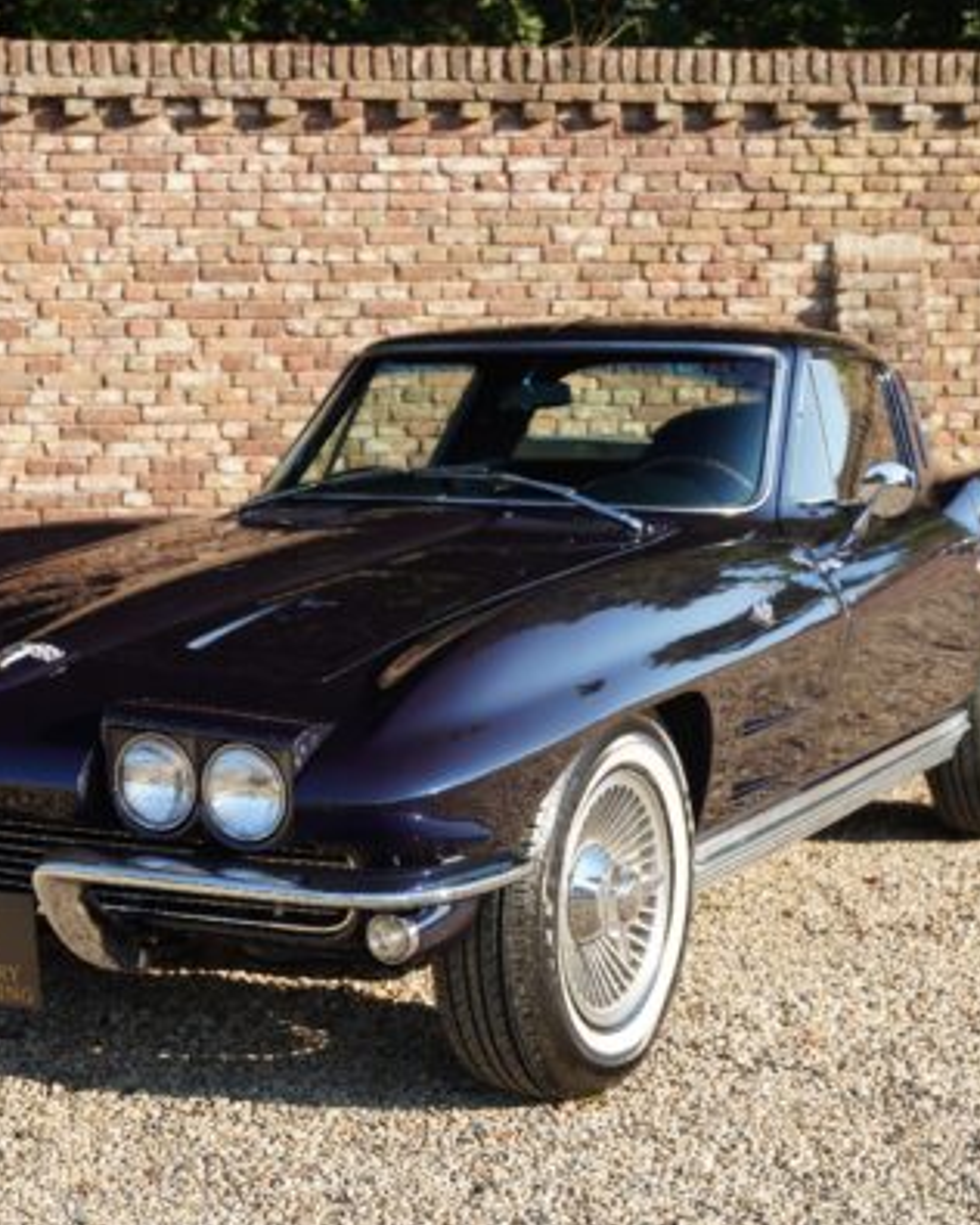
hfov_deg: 22.7
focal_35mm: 67
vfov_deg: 28.2
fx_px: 2439
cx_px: 360
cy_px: 617
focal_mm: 47.2
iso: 100
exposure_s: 1/80
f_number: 5.6
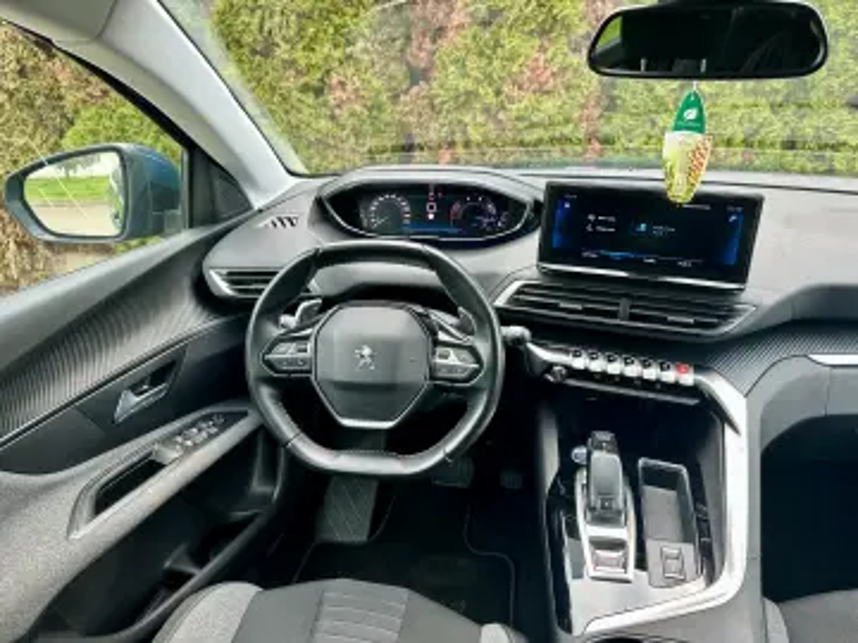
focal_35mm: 24
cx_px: 429
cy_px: 322
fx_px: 595
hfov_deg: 71.6
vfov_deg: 56.8
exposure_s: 1/131
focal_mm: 6.86
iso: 64
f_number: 1.78
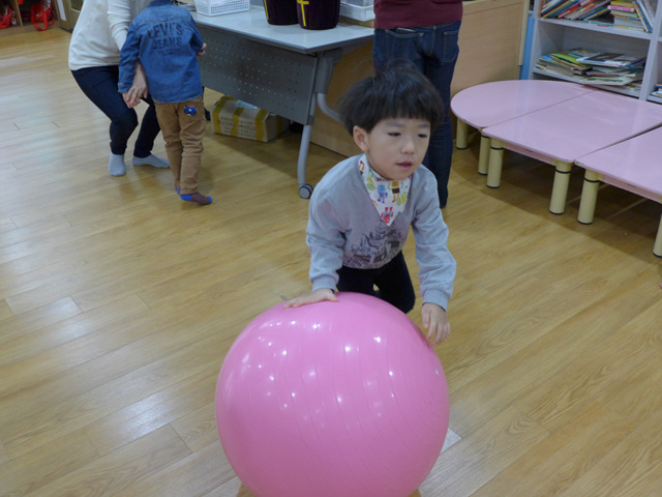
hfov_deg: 52.6
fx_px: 669
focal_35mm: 35
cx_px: 331
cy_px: 248
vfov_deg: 40.7
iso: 400
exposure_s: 1/250
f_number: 1.6
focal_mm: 6.9
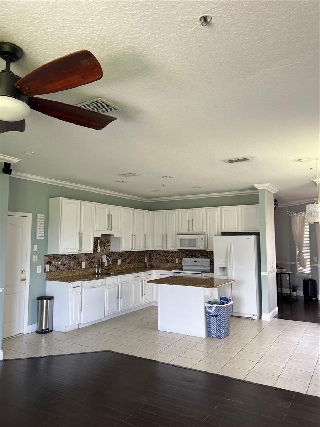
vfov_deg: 67.3
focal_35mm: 26
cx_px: 160
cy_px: 214
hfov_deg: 53.1
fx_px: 320
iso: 80
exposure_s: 1/121
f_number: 1.5
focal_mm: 5.7
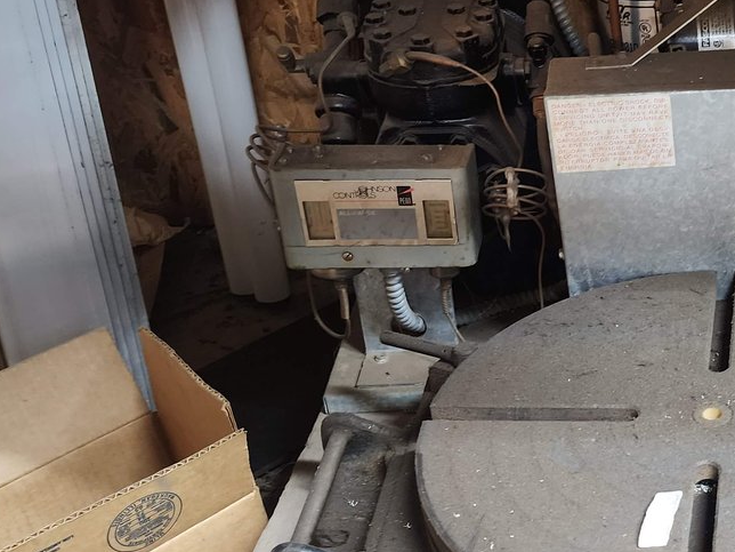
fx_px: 1147
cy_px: 363
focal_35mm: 54
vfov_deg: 26.9
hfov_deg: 32.5
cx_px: 748
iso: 640
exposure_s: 1/24
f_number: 1.8
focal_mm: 6.4
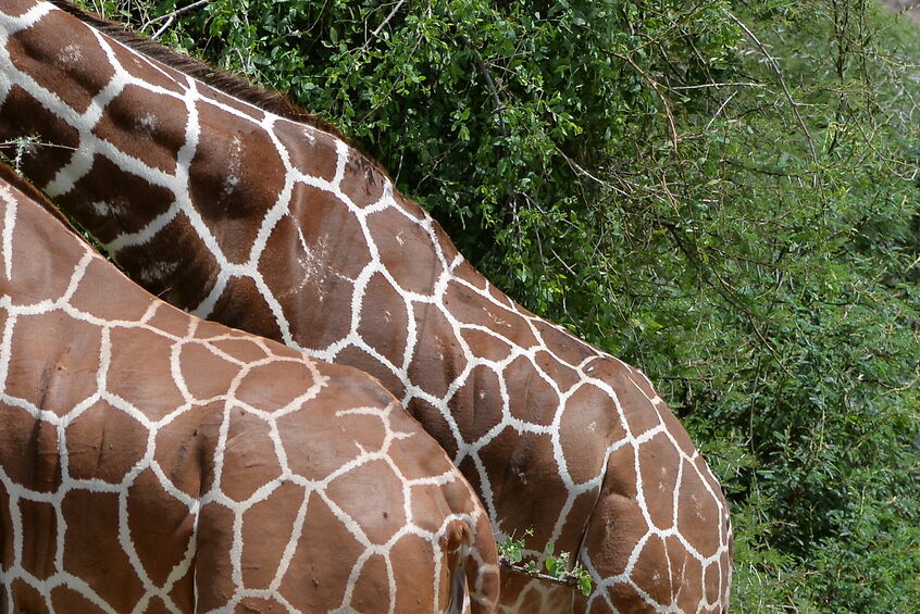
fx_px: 5804
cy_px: 475
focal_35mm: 227
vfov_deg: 6.1
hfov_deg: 9.0
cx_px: 174
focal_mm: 80
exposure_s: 1/1000
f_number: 4.5
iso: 100
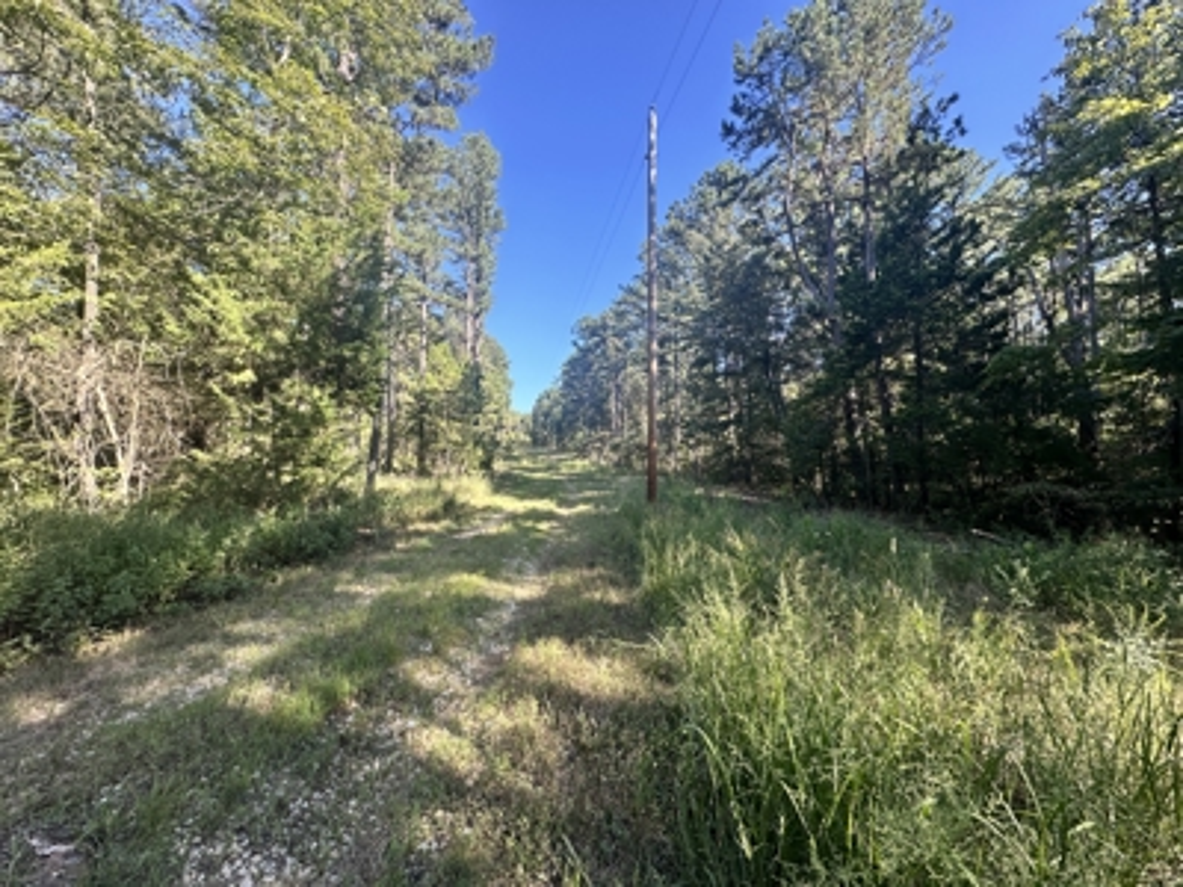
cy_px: 444
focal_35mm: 14
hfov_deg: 102.1
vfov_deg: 85.7
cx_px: 592
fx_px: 478
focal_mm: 2.22
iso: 40
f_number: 2.2
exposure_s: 1/344
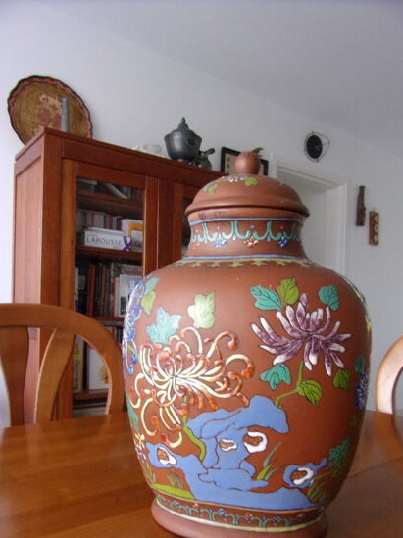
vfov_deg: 63.3
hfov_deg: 49.7
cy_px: 303
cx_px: 206
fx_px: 435
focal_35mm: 28
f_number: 3.3
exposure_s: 1/21
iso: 200
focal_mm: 4.3
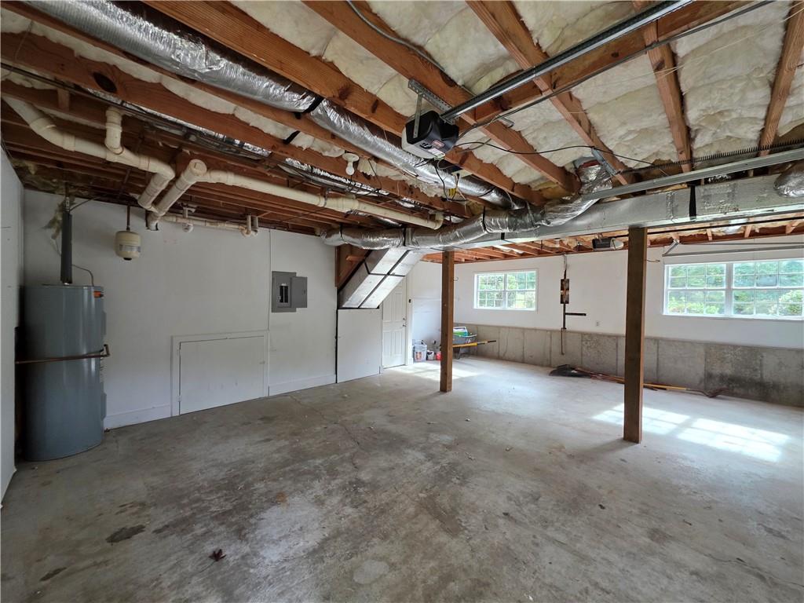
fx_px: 302
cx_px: 402
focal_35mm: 13
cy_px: 302
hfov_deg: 106.2
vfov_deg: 89.9
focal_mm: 2.2
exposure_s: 1/120
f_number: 1.9
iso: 200
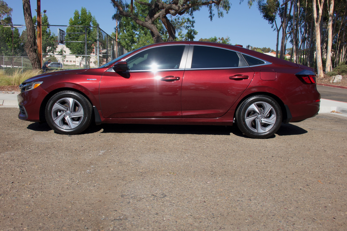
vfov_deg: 37.9
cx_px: 174
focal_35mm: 35
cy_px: 116
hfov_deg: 54.4
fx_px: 337
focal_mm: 12.83
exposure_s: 1/800
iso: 125
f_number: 4
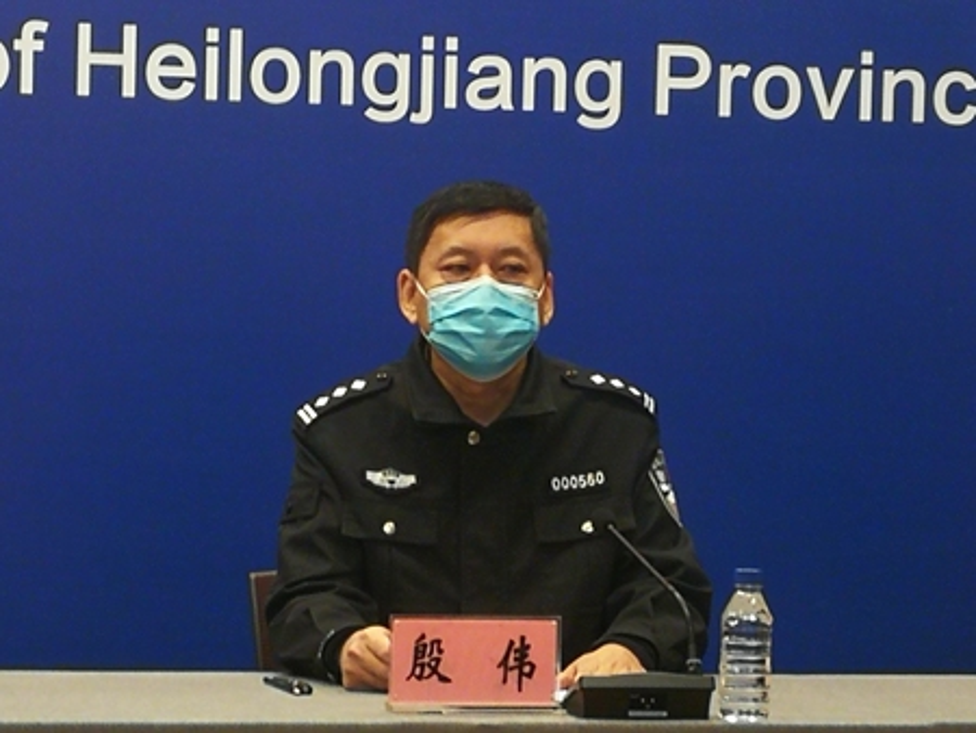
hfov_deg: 13.2
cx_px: 488
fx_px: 4203
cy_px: 366
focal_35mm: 149
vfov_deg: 10.0
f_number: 2.2
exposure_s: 1/50
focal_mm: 3.95
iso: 200
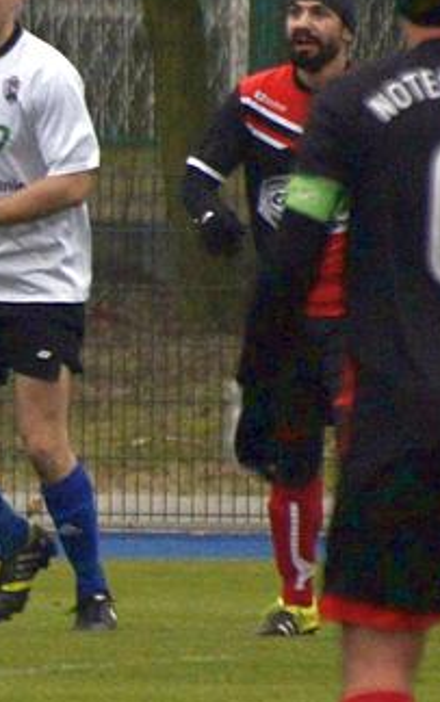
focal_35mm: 1202
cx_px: -210
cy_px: 393
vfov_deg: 1.7
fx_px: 23021
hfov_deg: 1.1
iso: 1600
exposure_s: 1/800
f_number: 5.6
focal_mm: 300
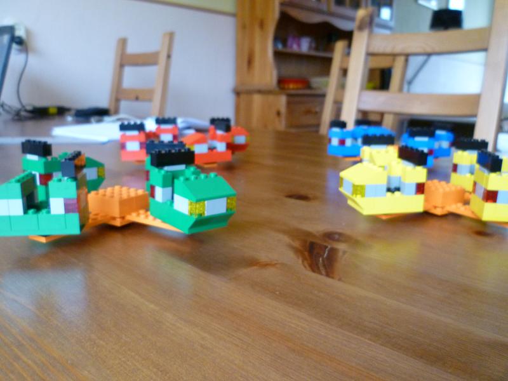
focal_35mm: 30
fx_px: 440
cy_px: 190
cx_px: 254
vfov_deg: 46.8
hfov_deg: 60.0
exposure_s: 1/10
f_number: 2.9
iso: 400
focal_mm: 5.4
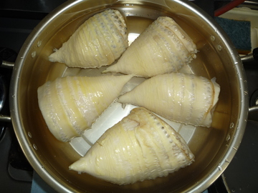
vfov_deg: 46.8
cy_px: 96
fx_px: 224
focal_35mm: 30
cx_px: 129
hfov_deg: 60.0
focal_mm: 5.2
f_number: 3.3
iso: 100
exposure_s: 1/30
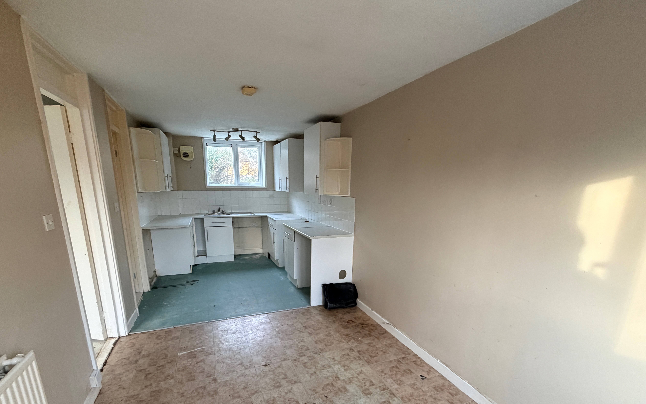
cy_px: 254
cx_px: 316
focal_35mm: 16
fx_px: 282
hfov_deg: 97.8
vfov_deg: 70.1
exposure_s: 1/60
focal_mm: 2.22
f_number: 2.2
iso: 320
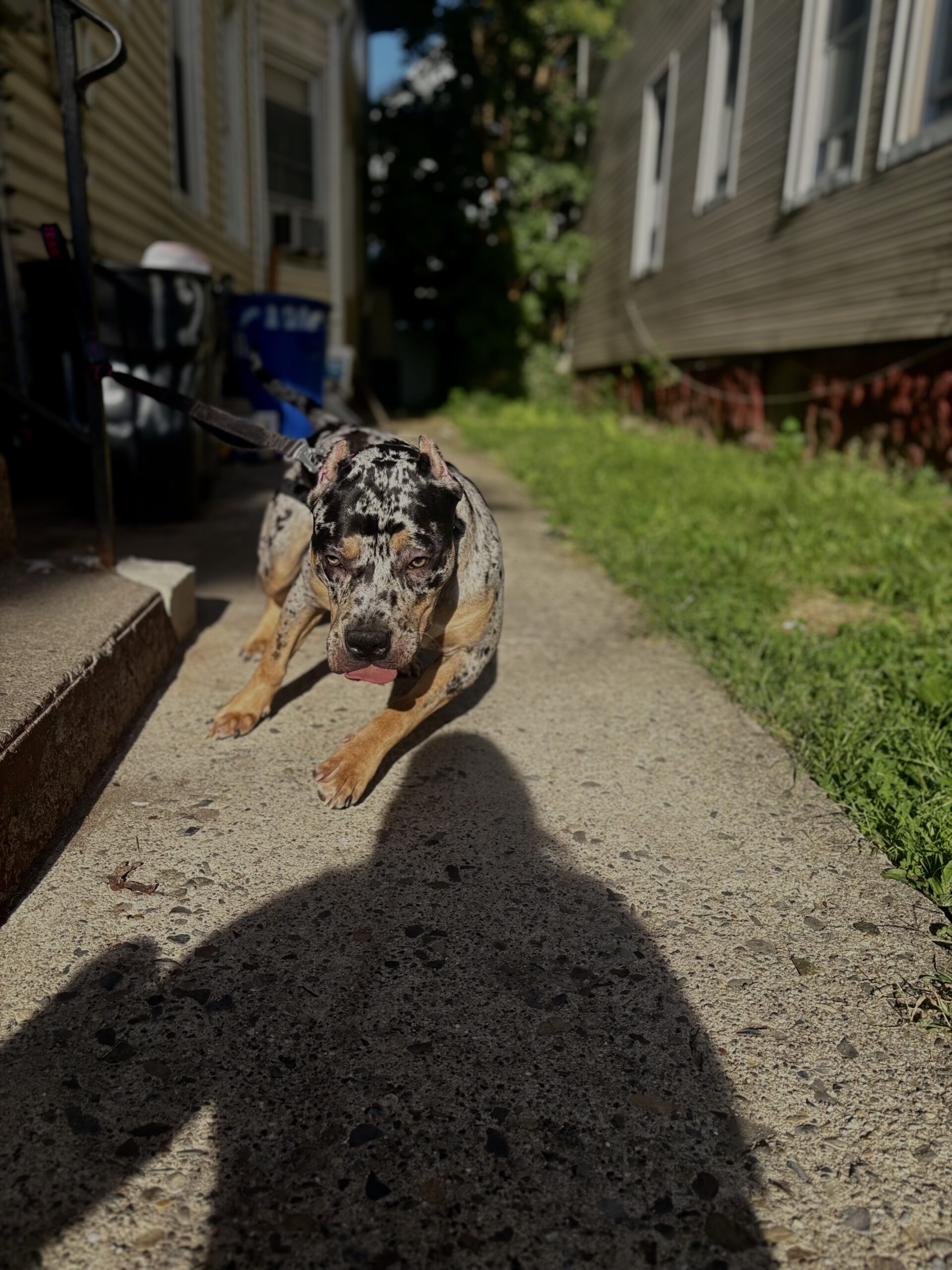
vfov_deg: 67.3
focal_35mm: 26
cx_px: 476
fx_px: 953
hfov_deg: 53.1
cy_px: 635
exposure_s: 1/1587
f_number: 1.6
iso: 50
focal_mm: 5.96
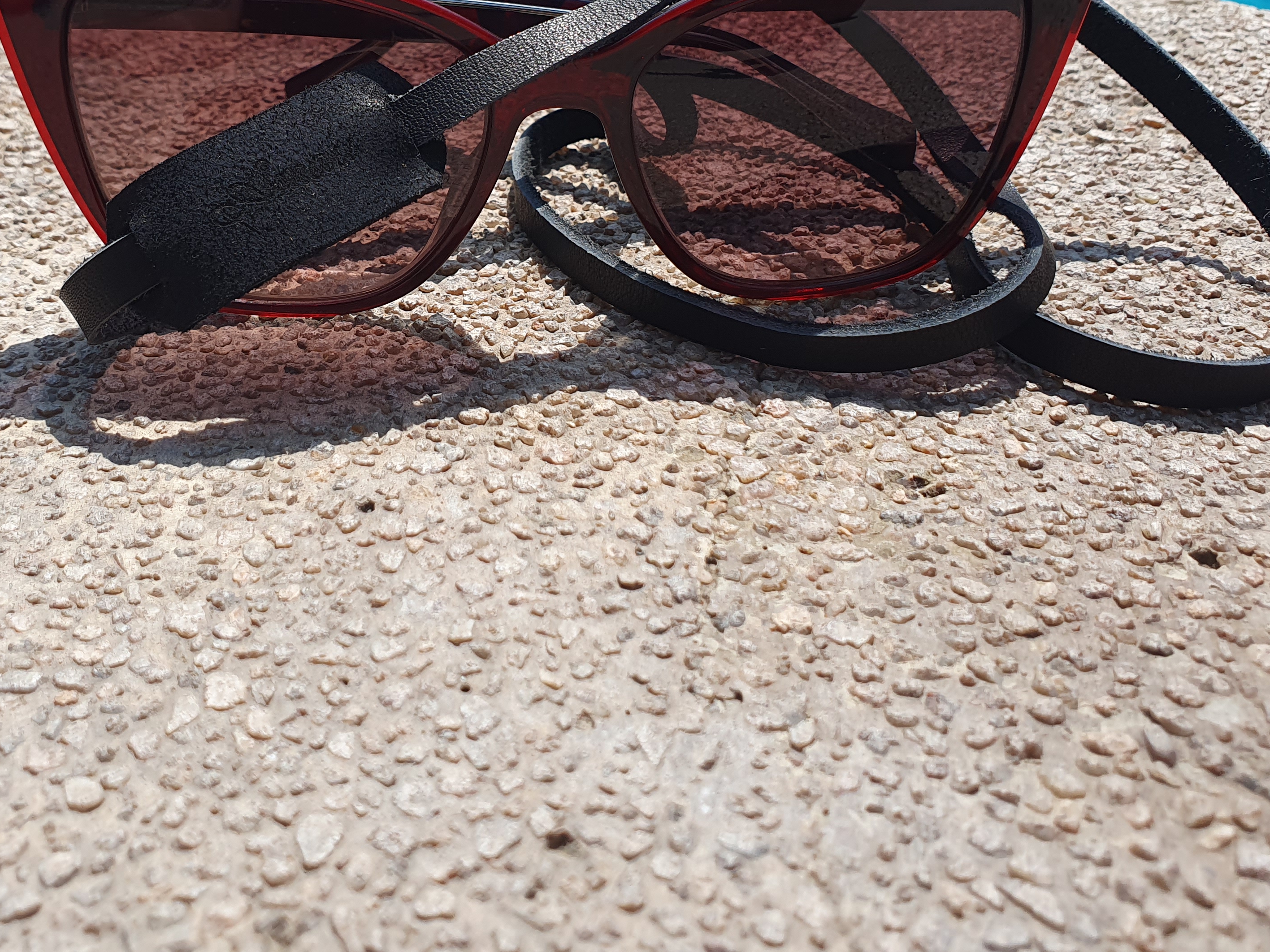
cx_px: 497
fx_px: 1358
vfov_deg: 38.1
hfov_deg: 49.8
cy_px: 302
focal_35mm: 37
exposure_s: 1/1564
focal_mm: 4.32
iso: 50
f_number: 2.4
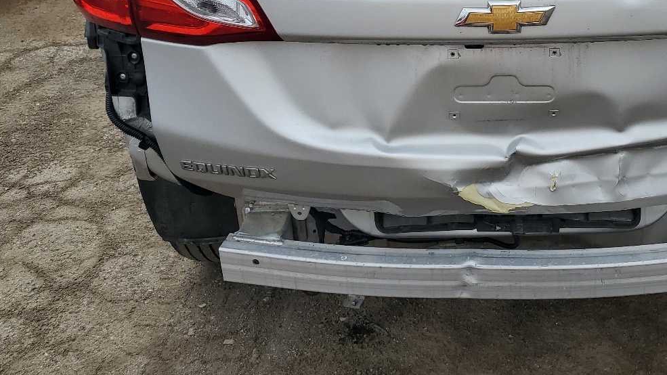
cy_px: 13
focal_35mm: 46
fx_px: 814
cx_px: 504
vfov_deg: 24.9
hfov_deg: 43.1
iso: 50
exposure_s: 1/1250
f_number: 1.5
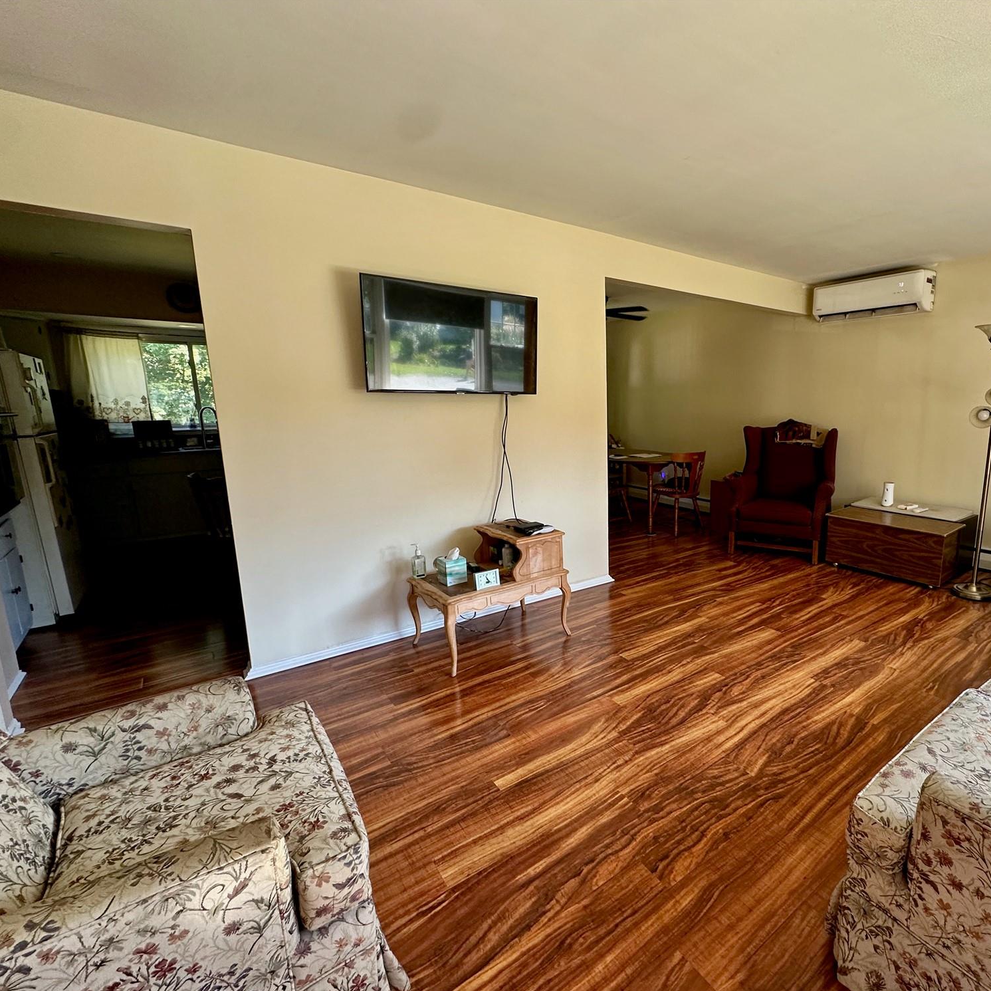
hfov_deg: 81.9
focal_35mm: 17
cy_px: 508
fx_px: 551
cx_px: 637
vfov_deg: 84.0
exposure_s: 1/99
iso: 160
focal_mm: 2.22
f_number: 2.2
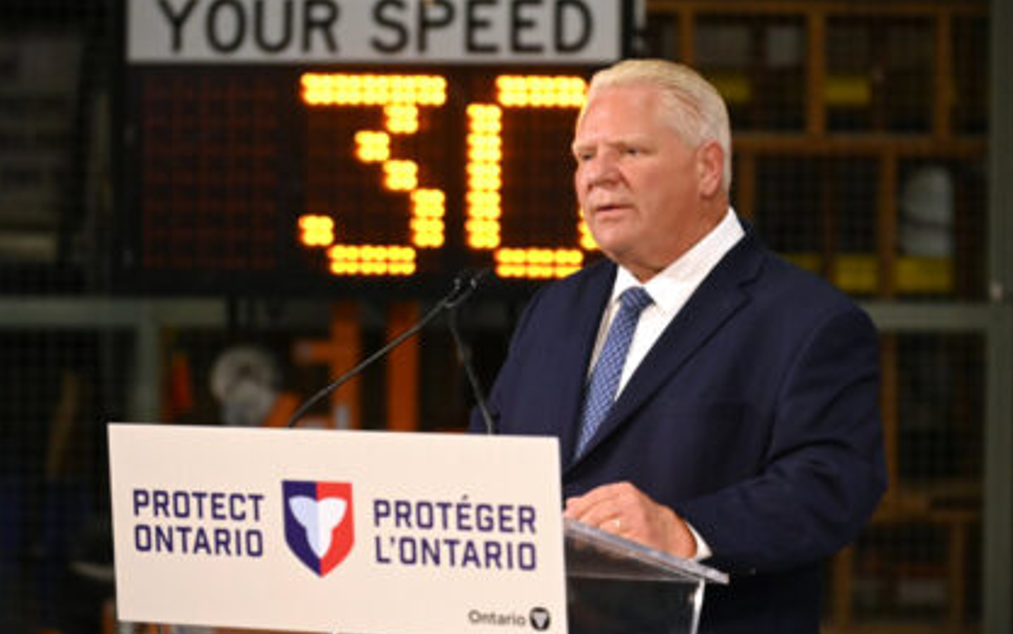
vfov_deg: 8.5
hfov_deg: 13.6
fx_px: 4253
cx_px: 508
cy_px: 318
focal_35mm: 154
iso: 8000
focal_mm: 150
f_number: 3.2
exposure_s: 1/2000
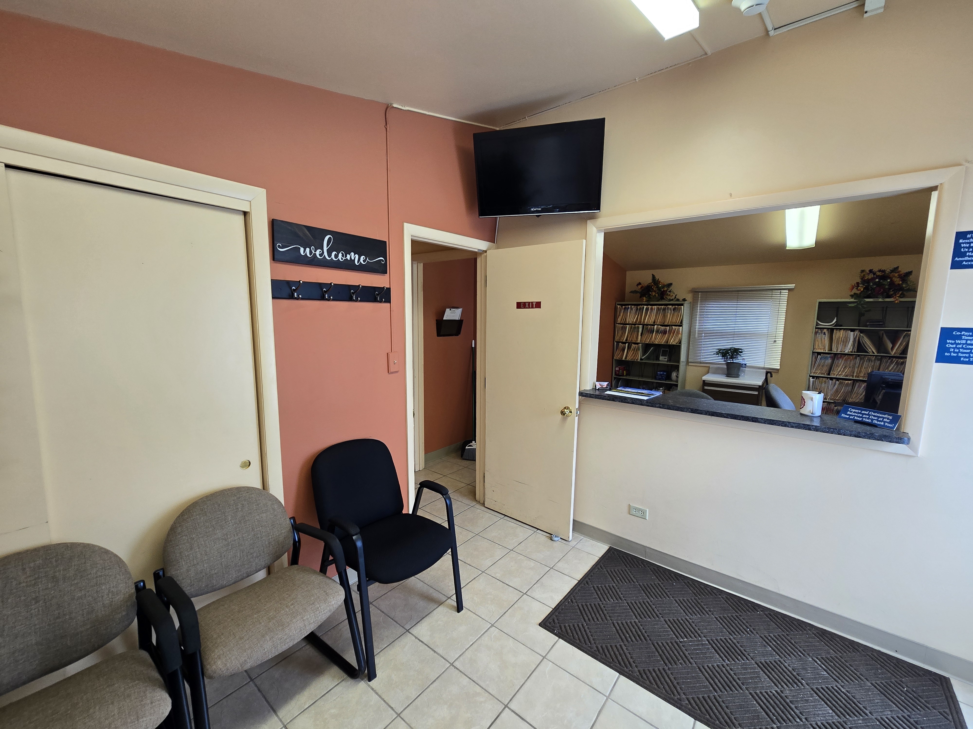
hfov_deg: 106.2
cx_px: 486
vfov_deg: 89.9
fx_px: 365
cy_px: 364
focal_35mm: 13
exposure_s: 1/60
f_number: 2.2
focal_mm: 2.2
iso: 80
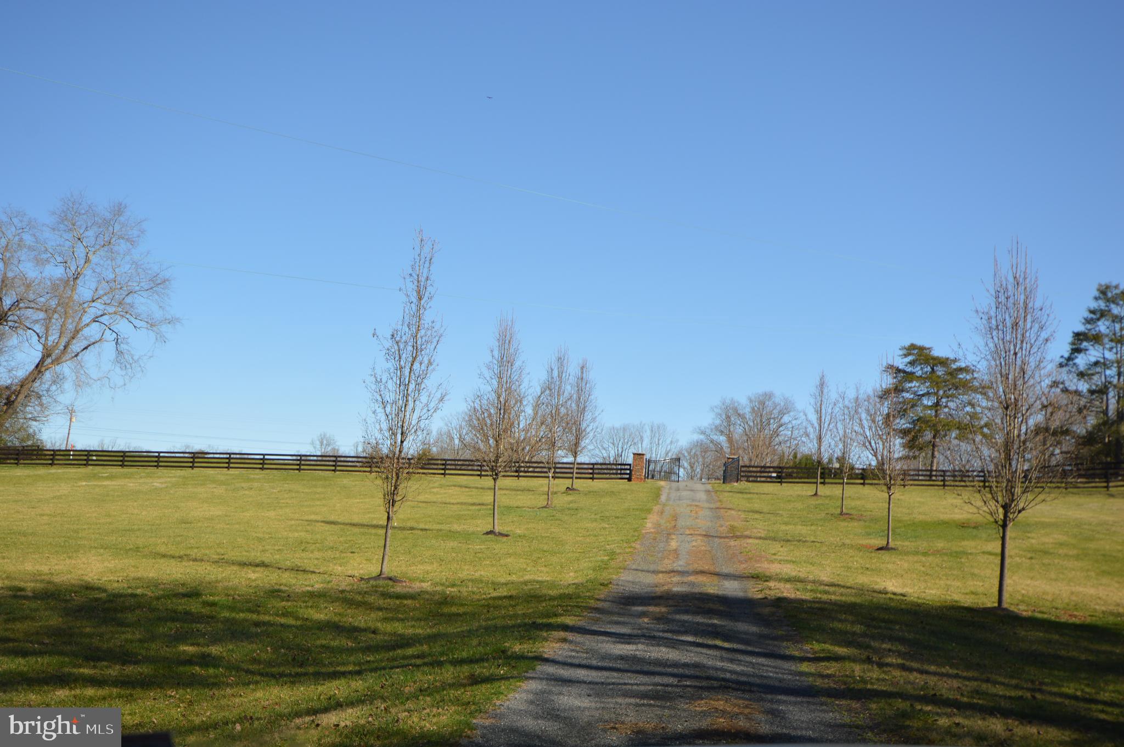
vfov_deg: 36.8
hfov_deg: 53.2
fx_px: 1123
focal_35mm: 36
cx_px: 562
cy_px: 374
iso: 100
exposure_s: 1/200
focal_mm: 24
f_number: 7.1
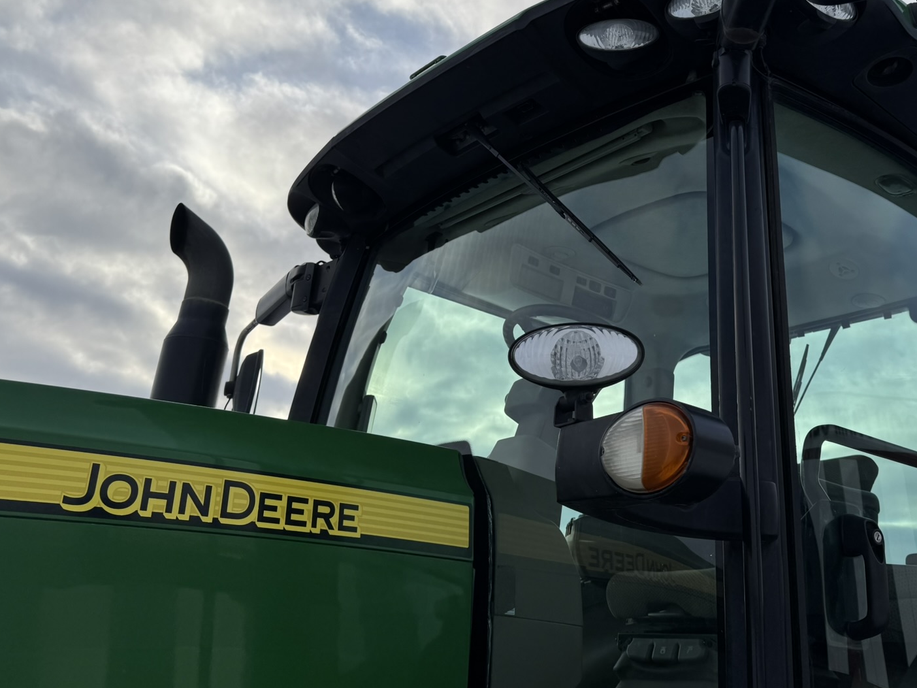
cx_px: 586
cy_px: 216
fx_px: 927
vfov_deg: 40.1
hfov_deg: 51.9
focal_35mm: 35
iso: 80
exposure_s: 1/4950
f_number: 1.78
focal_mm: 6.76
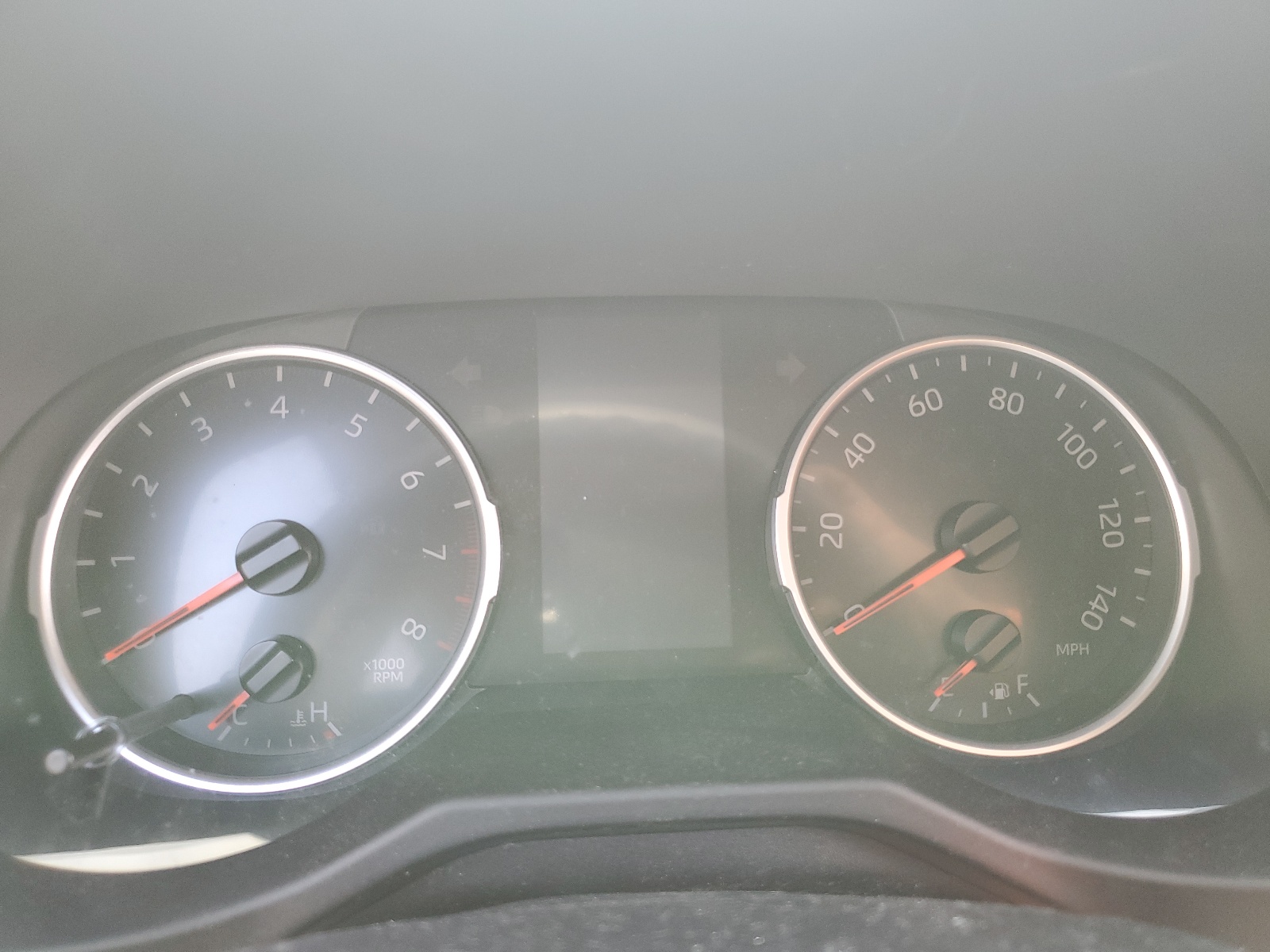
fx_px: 954
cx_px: 635
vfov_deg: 53.1
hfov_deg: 67.3
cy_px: 476
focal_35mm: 26
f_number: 1.5
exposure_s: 1/50
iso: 87
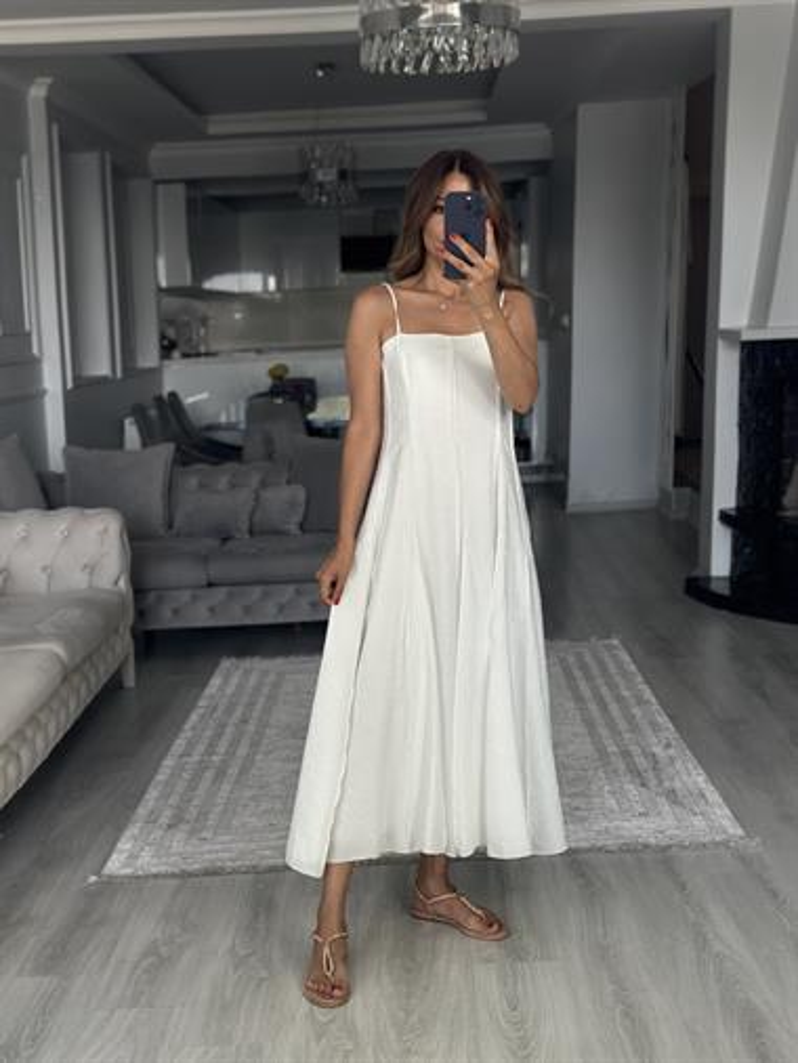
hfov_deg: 30.3
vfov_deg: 39.6
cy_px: 532
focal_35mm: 48
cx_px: 399
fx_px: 1474
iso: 80
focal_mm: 6.86
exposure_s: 1/129
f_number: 1.78
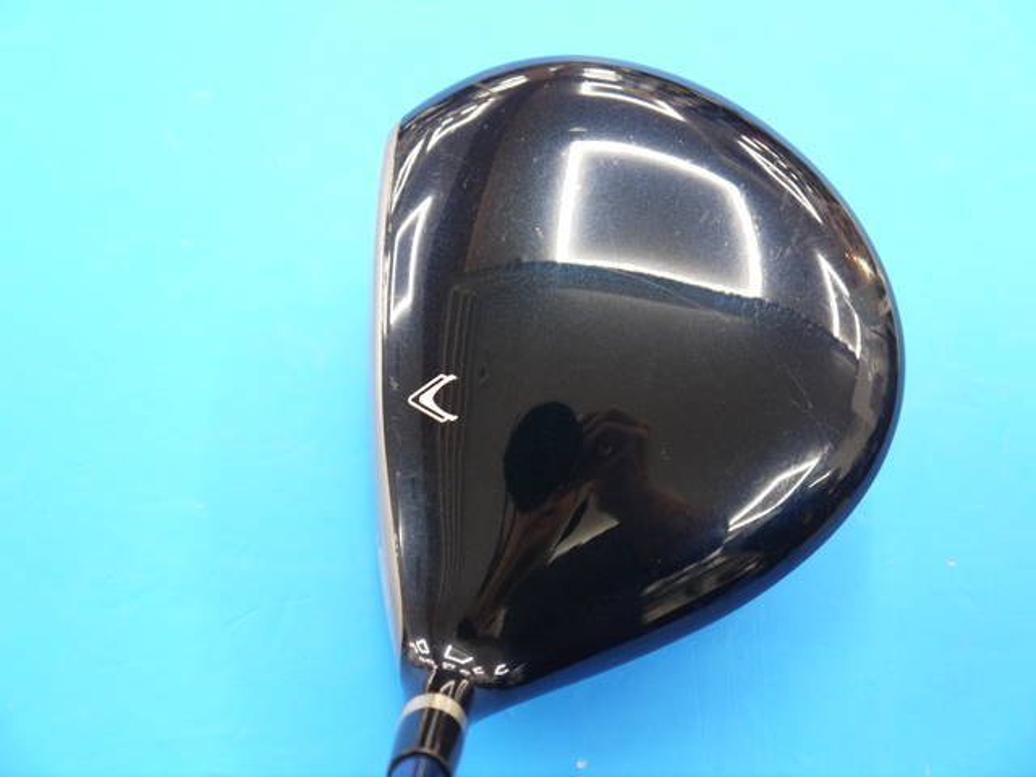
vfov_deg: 28.0
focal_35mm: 52
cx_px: 518
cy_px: 388
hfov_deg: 36.8
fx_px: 1556
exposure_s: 1/60
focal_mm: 26
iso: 800
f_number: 4.7
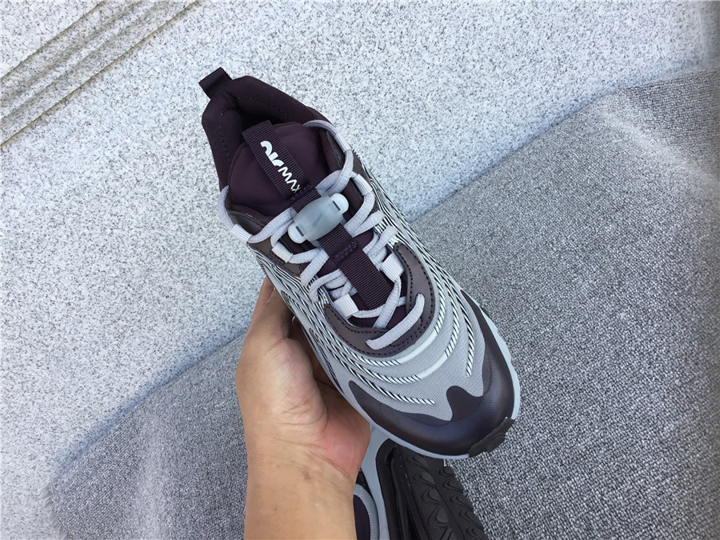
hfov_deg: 58.4
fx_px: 645
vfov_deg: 45.4
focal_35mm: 31
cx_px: 360
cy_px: 270
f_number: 2.4
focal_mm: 3.3
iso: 25
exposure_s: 1/150
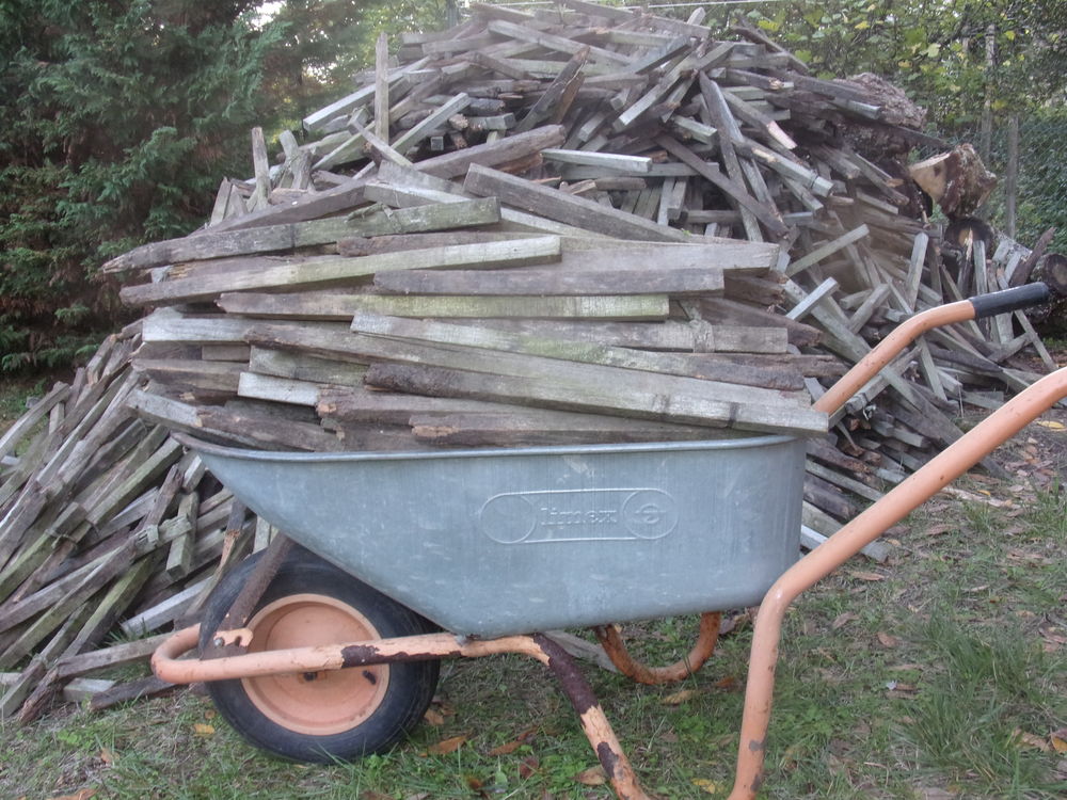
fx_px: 1017
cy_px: 400
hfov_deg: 55.4
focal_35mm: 33
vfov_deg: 42.9
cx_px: 534
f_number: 3.7
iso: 160
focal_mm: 5.9
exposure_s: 1/34
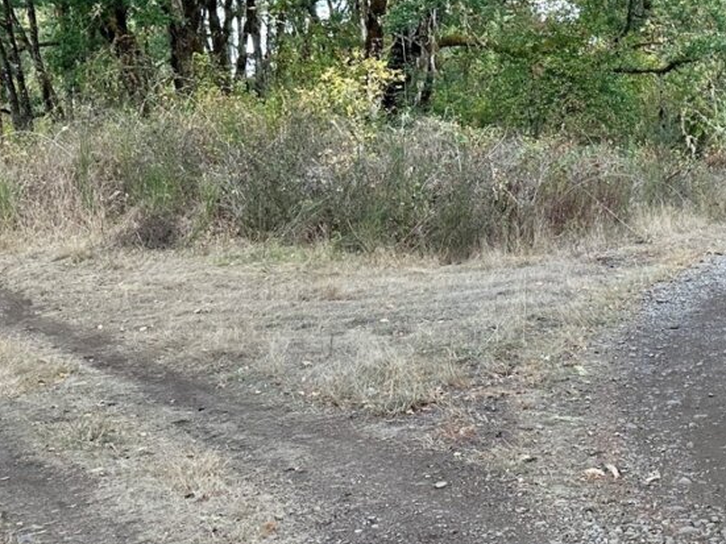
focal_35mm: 61
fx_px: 1279
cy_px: 117
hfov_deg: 30.4
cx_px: 644
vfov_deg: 23.7
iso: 80
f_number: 1.78
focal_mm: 6.86
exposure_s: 1/265
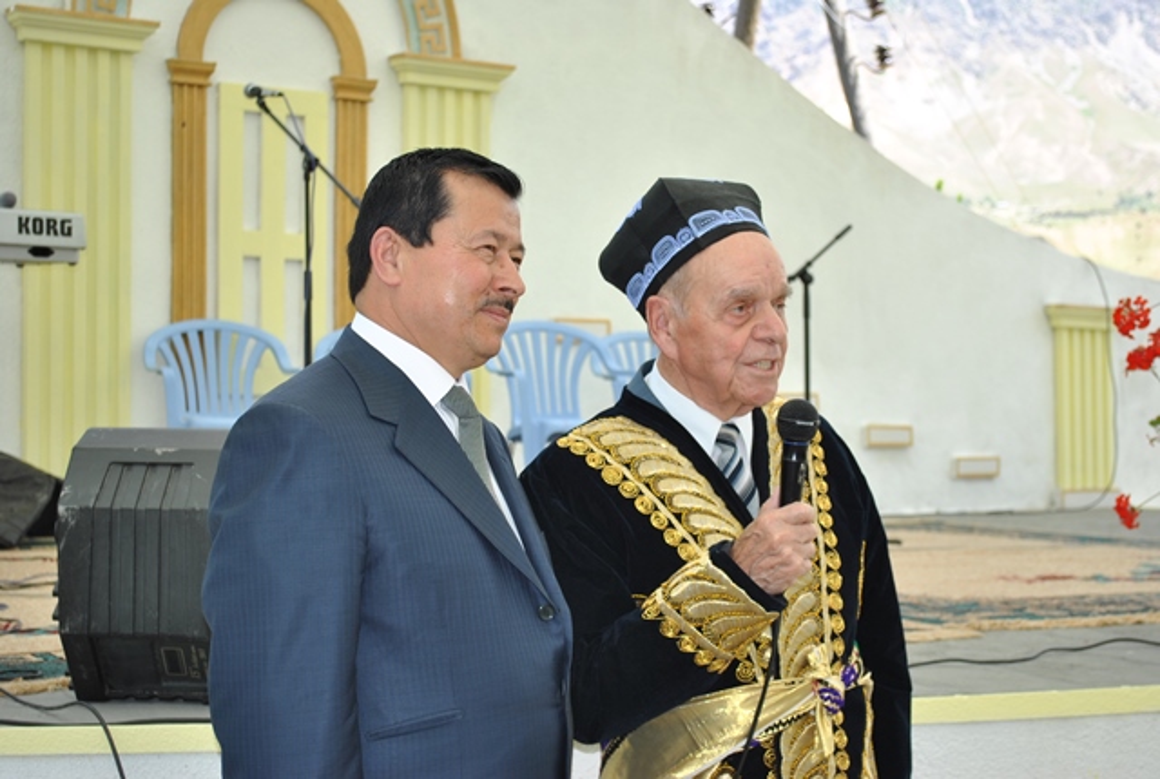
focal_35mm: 66
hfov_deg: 30.4
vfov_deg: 20.7
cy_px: 390
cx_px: 580
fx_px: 2132
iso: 125
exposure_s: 1/125
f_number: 5.3
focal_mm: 44
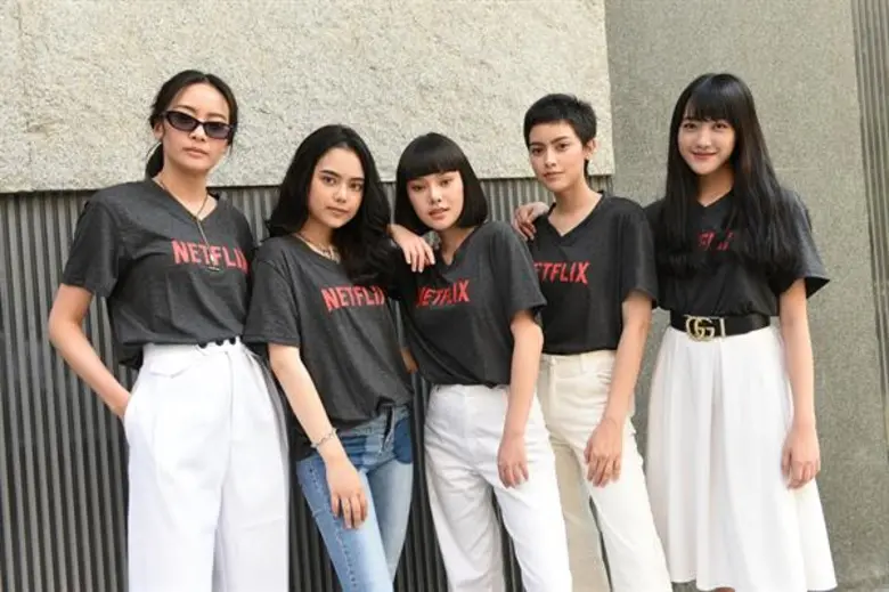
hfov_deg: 54.5
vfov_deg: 37.8
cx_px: 444
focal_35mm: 35
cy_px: 296
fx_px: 864
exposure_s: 1/640
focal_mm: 35
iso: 1600
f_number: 4.5
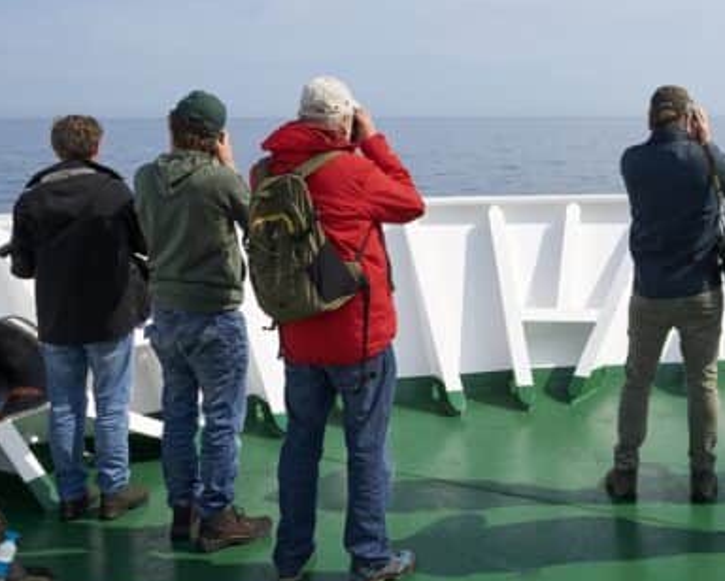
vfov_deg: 33.4
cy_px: 236
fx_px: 967
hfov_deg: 39.7
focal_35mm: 45
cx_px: 566
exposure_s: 1/640
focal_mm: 24
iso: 200
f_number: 10
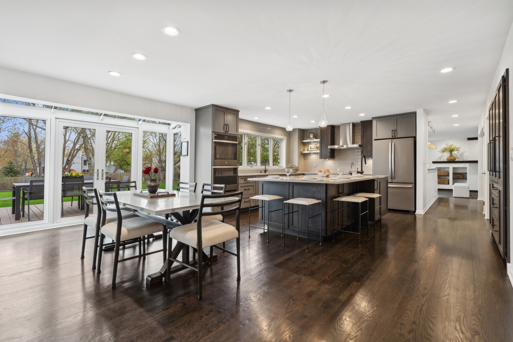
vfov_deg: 73.7
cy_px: 171
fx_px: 228
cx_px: 256
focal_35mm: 16
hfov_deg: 96.7
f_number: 8
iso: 320
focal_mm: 16
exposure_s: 1/20
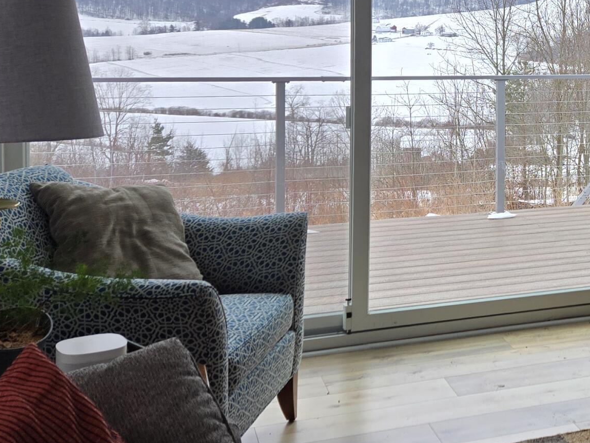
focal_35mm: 60
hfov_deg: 28.7
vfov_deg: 24.0
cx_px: 673
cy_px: 86
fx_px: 1023
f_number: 1.8
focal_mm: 5.4
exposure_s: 1/219
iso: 25
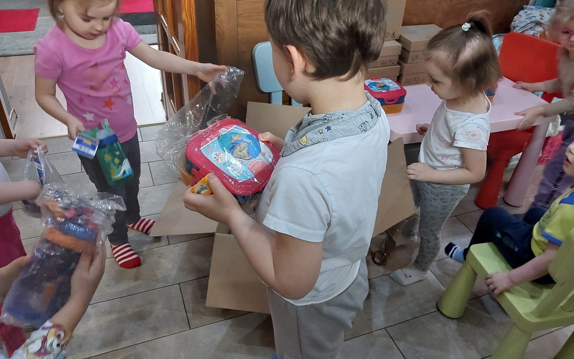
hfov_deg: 59.7
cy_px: 176
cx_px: 288
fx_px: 501
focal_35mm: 32
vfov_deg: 39.4
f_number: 1.8
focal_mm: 4.6
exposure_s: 1/50
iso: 400
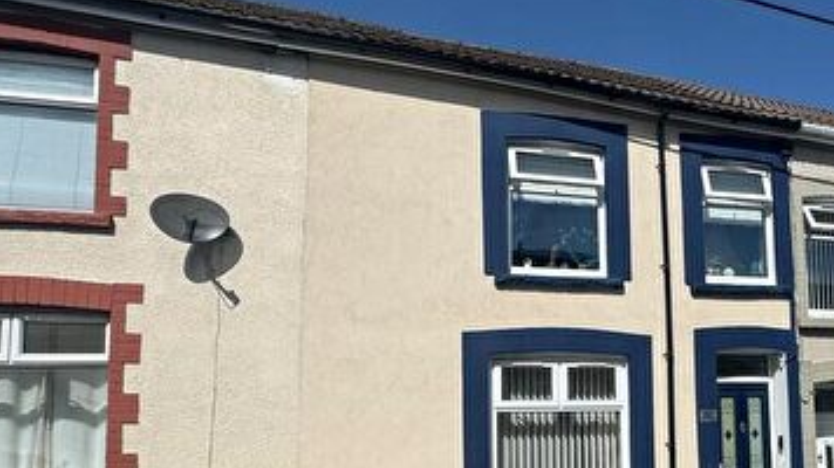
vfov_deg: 37.5
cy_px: 373
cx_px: 604
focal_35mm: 30
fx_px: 663
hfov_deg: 61.4
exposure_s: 1/3717
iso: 50
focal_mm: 2.22
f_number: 2.2
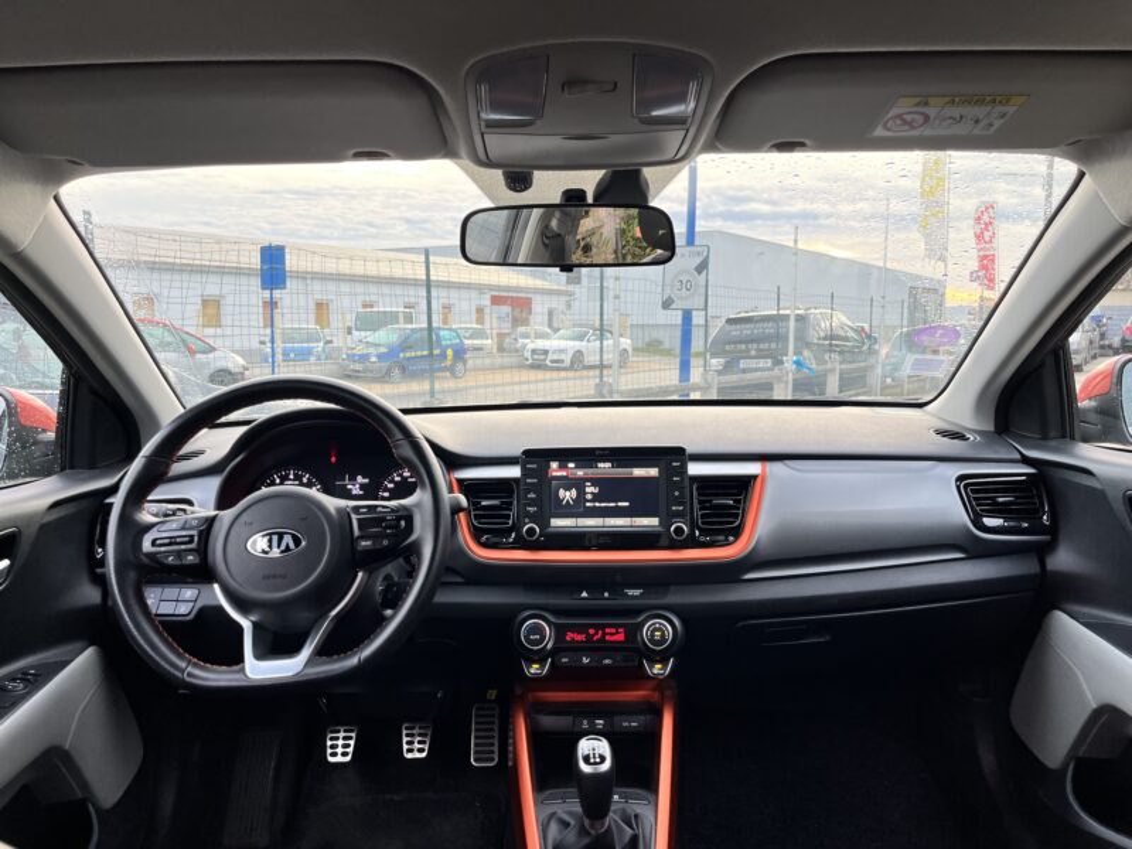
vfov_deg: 53.1
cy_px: 424
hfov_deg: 67.3
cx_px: 566
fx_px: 850
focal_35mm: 26
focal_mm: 5.1
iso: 64
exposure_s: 1/122
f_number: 1.6
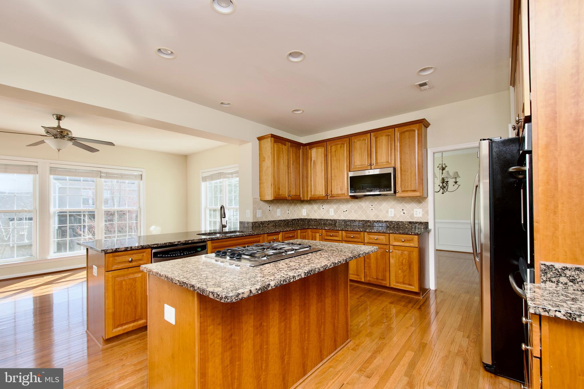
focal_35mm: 15
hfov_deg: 100.4
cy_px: 194
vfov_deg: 77.3
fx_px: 243
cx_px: 292
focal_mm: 10
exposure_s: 1/125
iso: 320
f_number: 7.1
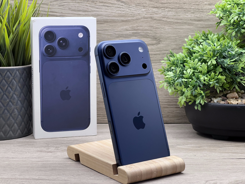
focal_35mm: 77
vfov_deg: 19.1
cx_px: 122
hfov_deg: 25.3
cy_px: 92
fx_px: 545
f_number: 2.8
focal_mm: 9
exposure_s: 1/100
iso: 100
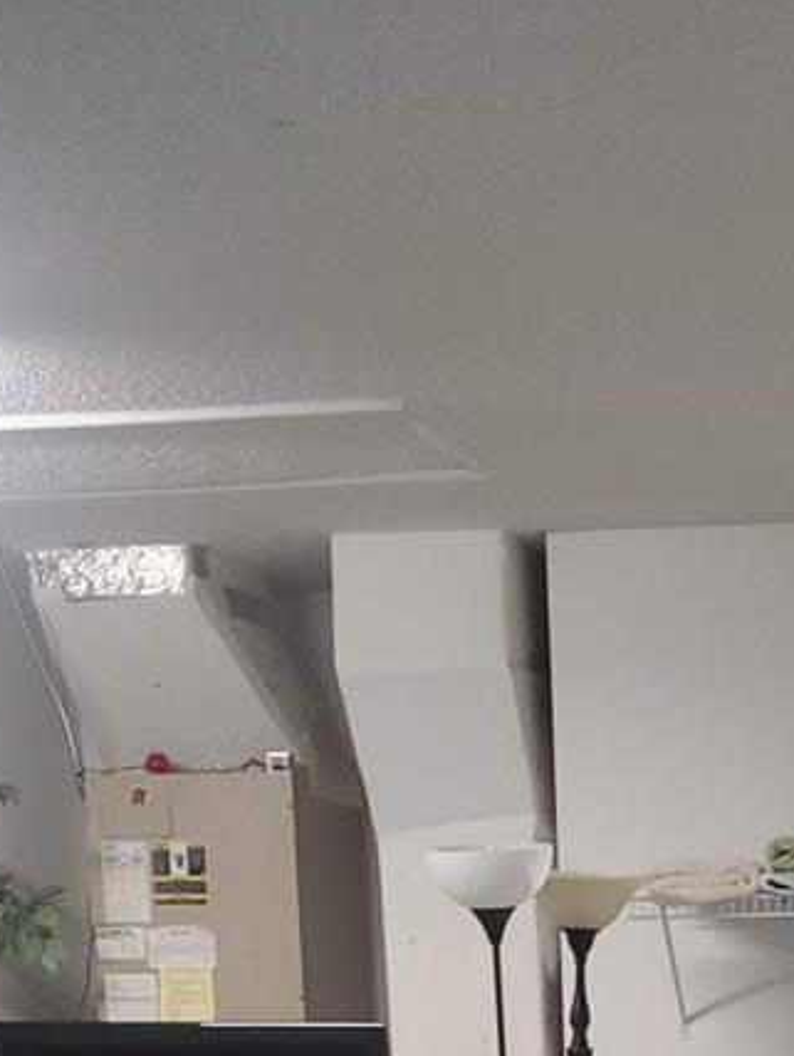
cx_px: 680
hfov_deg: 19.9
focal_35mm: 73
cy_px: 1400
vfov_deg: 23.4
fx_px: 2229
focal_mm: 4.3
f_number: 2.4
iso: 125
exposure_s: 1/19
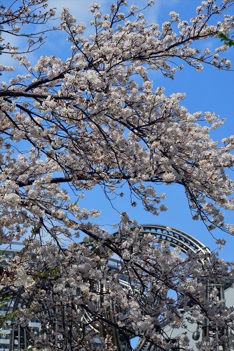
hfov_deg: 9.5
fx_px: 1412
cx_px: 117
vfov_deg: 14.1
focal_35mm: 145
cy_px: 176
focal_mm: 145
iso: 400
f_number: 13
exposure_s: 1/640
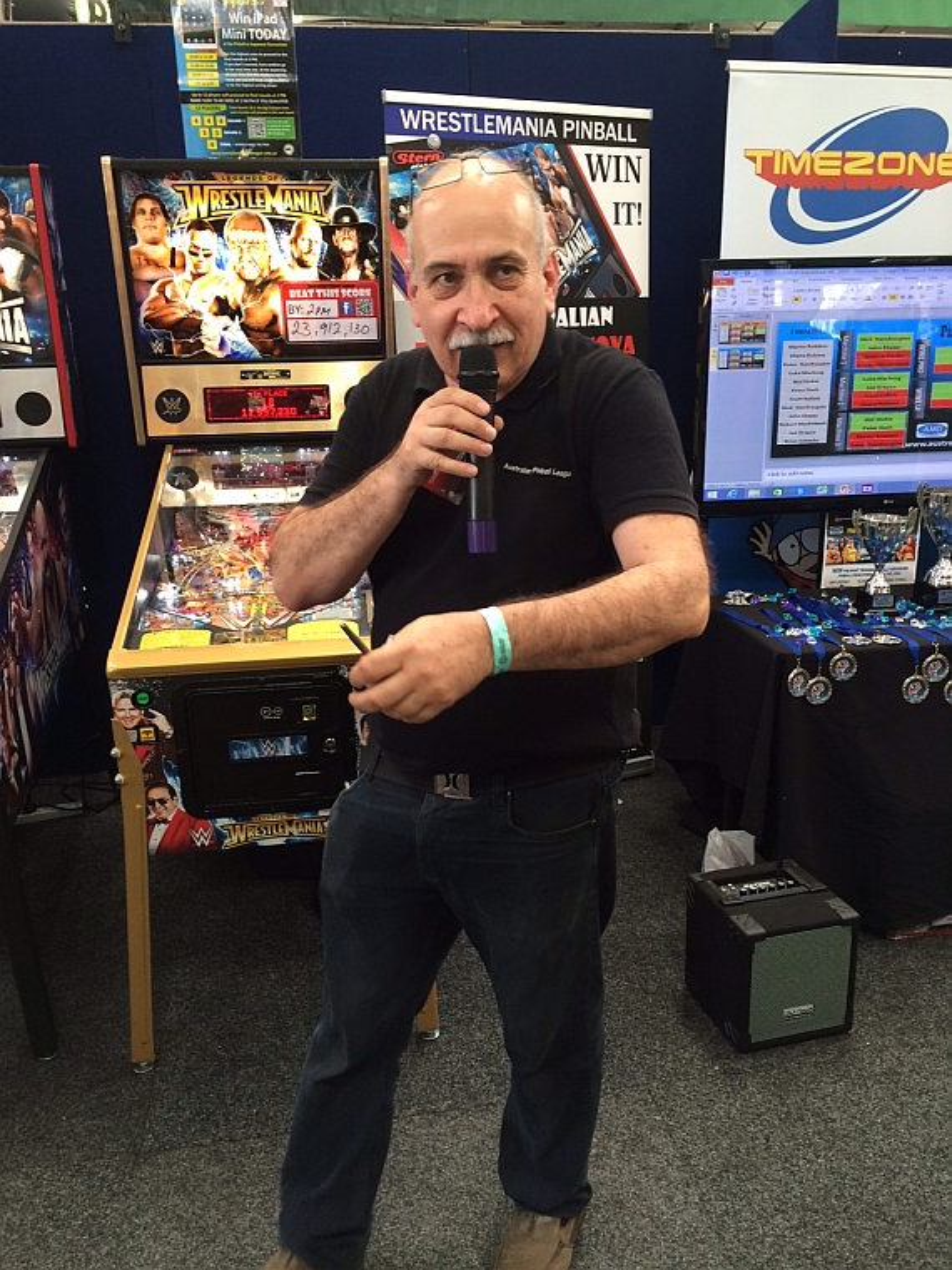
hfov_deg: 48.2
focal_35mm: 29
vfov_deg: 61.7
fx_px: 1063
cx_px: 476
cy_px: 635
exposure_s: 1/30
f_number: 2.2
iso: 64
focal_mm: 4.15
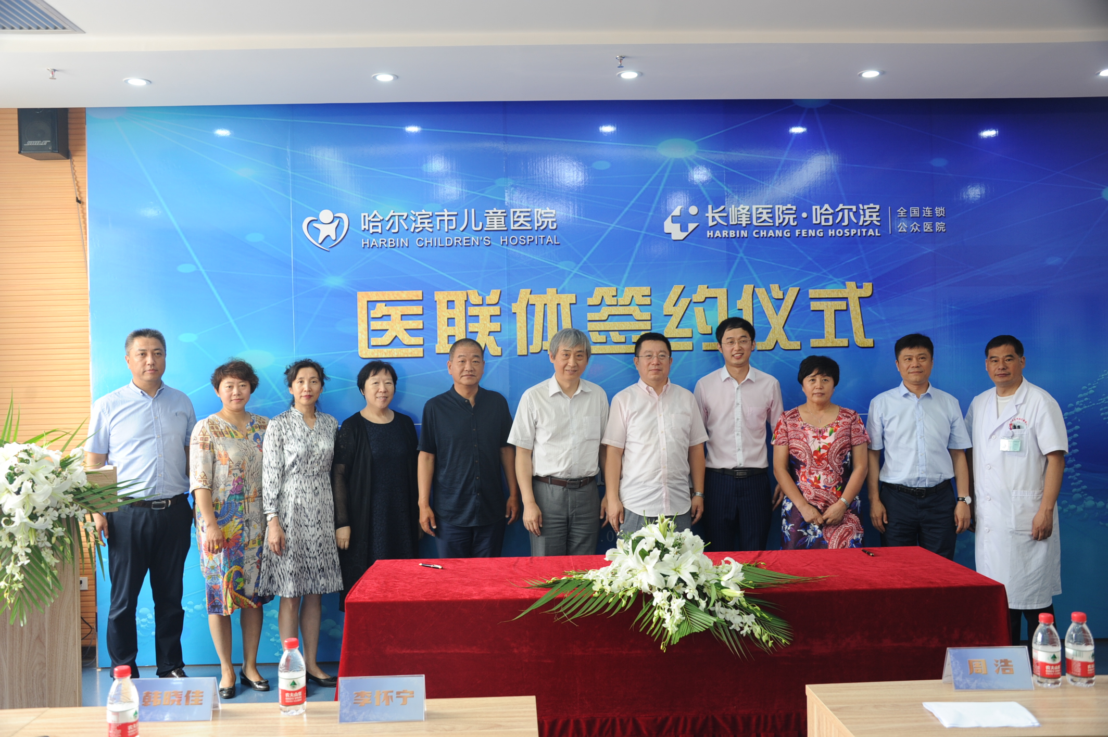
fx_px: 1046
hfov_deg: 55.8
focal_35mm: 34
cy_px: 368
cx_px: 554
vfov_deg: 38.8
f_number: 5.6
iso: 500
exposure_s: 1/25
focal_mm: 34
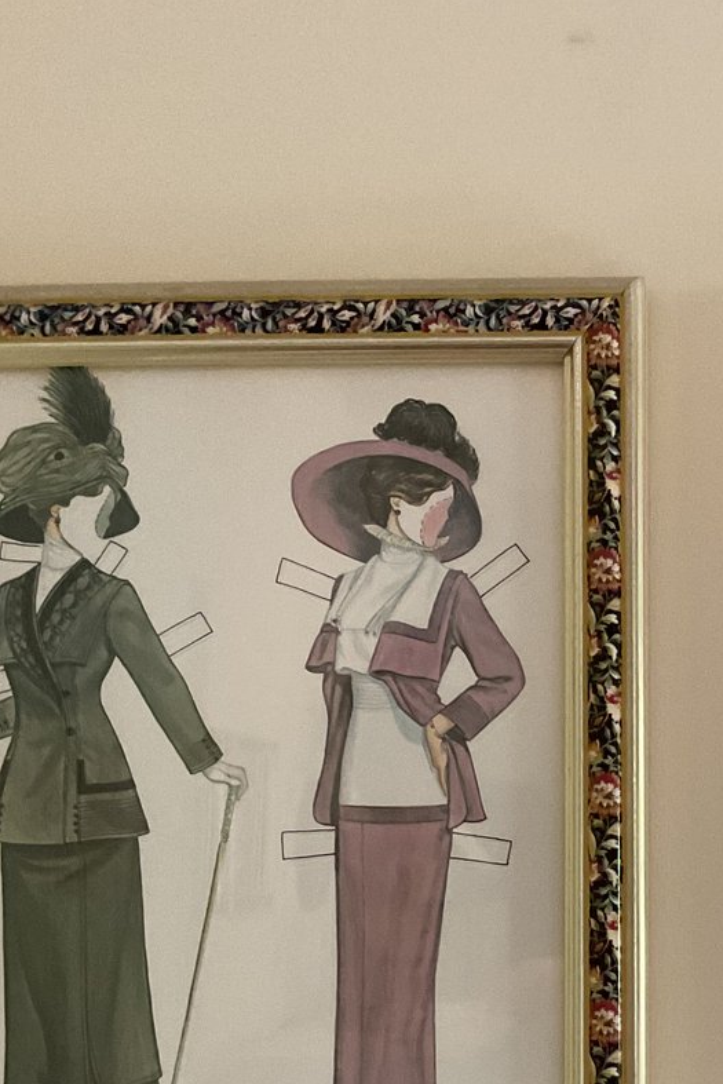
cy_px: 776
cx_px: 688
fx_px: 1746
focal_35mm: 58
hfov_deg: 22.7
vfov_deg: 34.0
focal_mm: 3
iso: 250
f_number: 1.8
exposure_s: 1/60
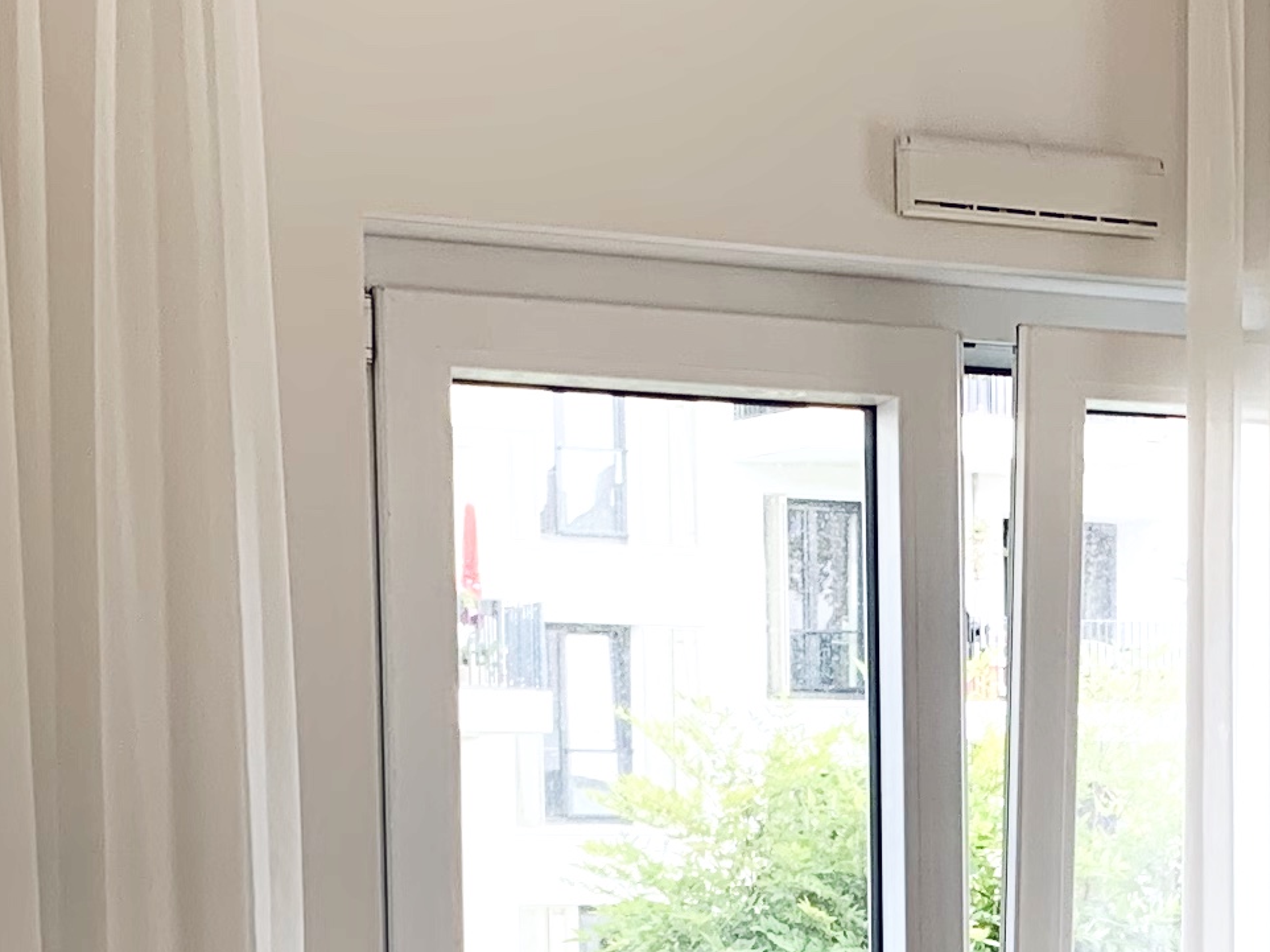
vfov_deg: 13.2
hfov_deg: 17.7
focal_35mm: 109
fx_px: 3998
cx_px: 1212
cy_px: 1182
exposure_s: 1/121
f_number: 1.8
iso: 32
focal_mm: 4.25
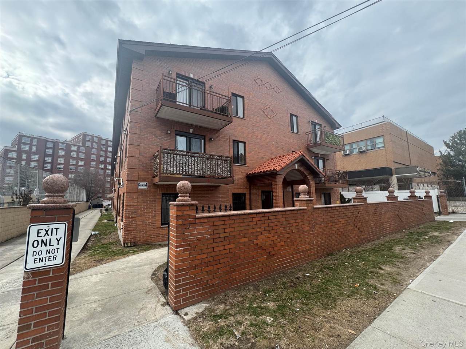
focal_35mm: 14
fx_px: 188
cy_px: 174
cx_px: 233
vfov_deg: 85.7
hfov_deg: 102.1
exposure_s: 1/430
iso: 40
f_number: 2.2
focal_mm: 2.22
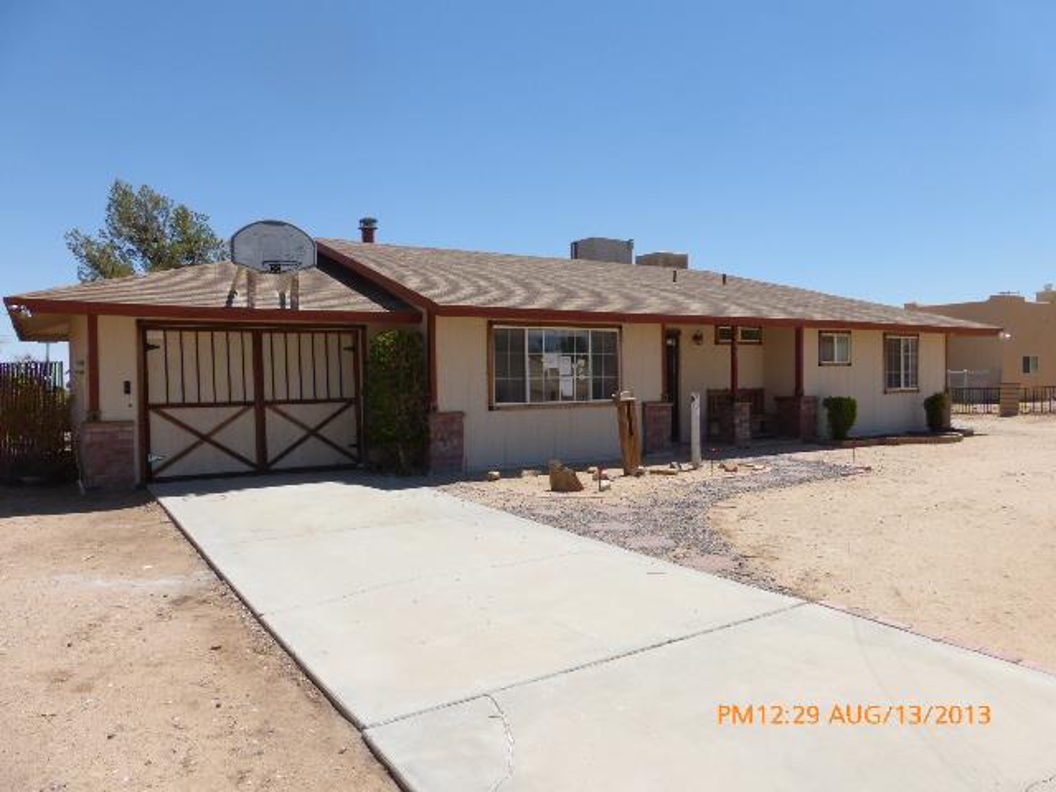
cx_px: 528
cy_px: 396
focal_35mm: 25
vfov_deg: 54.9
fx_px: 763
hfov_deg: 69.4
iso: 100
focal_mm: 4.3
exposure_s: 1/1600
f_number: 4
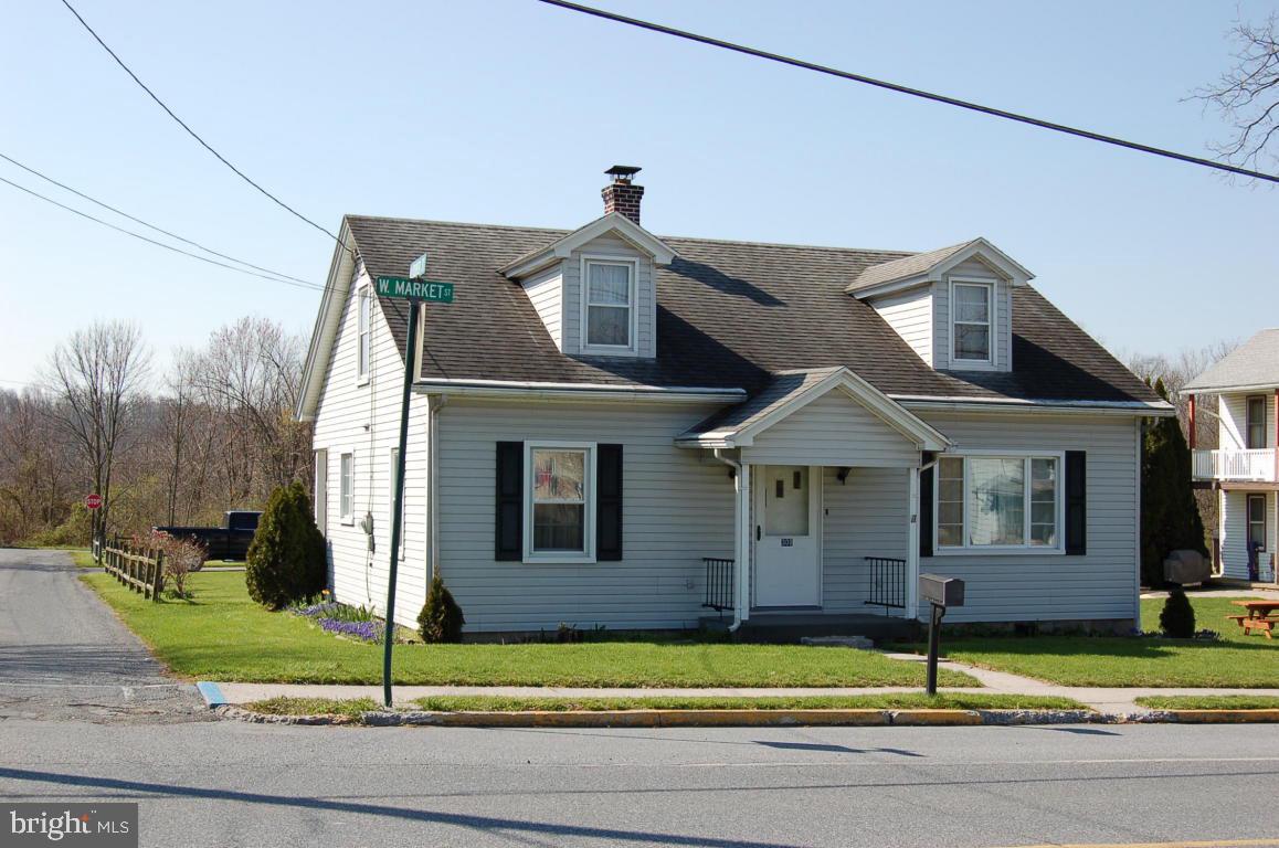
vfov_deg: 28.8
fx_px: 1649
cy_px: 424
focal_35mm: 46
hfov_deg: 42.4
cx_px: 640
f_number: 9
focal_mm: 31
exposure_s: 1/320
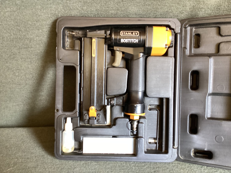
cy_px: 86
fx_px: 207
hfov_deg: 58.3
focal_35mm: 31
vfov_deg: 45.4
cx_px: 116
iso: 160
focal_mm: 3.3
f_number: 2.4
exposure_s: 1/60
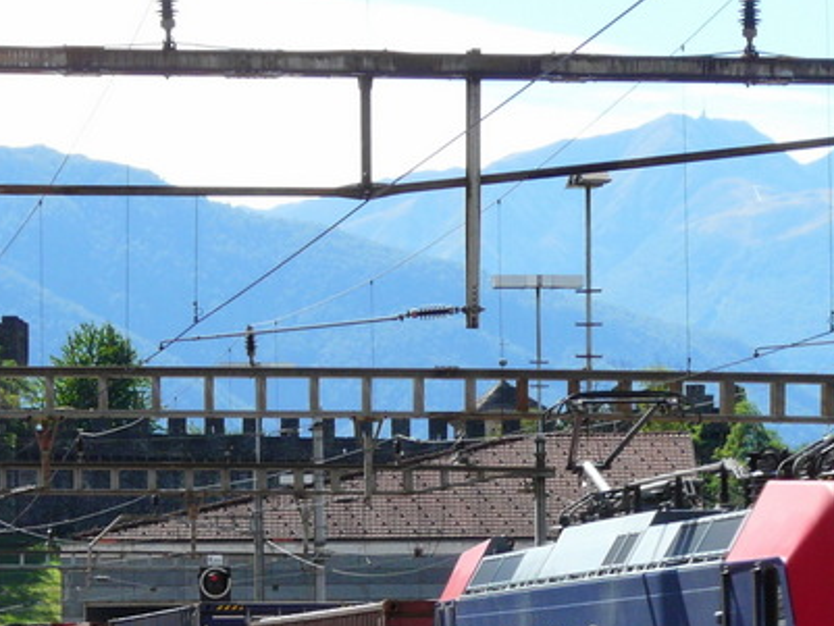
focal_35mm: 222
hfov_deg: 8.9
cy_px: 718
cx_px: 774
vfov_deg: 6.7
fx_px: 5350
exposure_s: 1/250
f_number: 5.6
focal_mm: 14.7
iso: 100
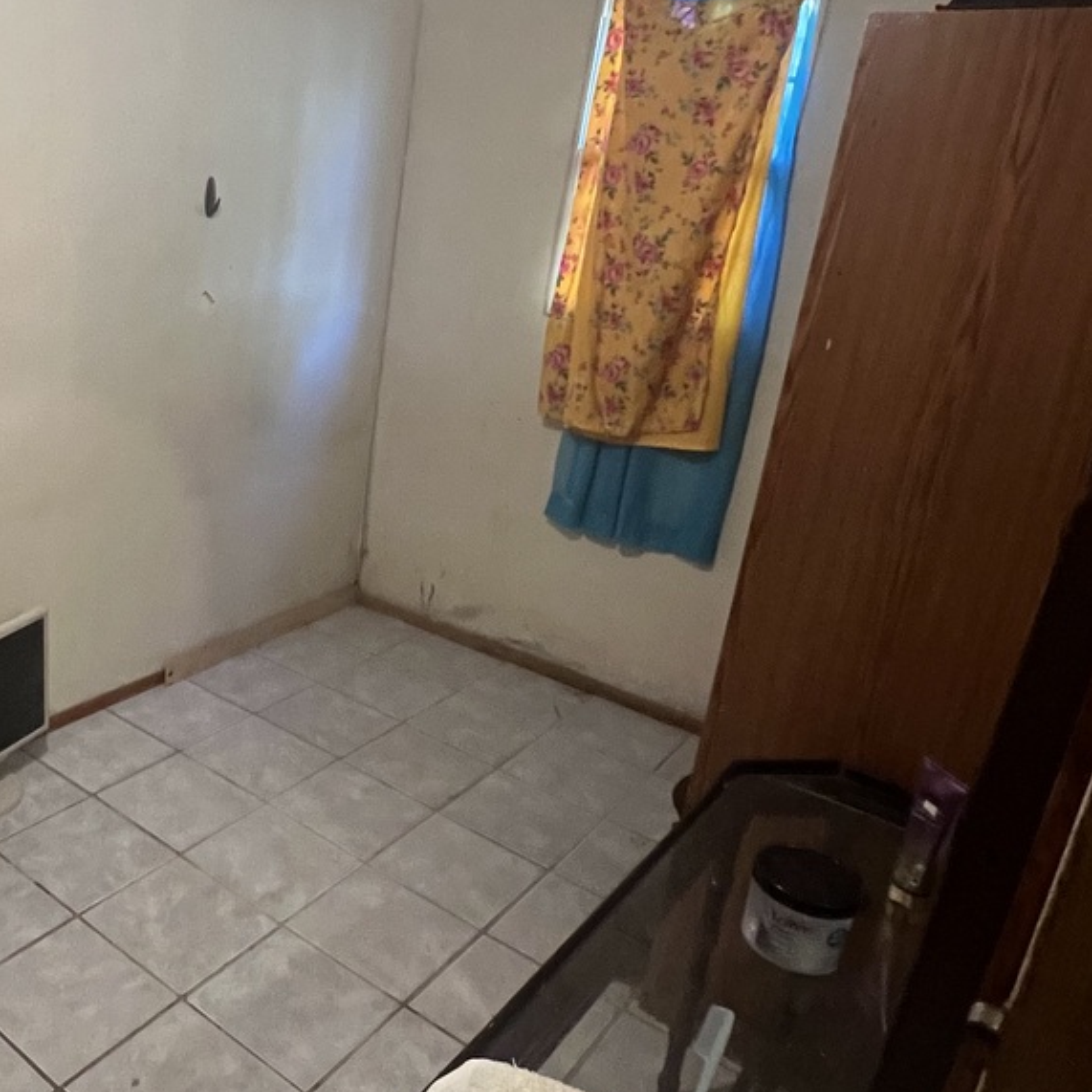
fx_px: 1035
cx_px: 203
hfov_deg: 51.8
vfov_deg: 55.6
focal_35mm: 29
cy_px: 505
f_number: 1.8
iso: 800
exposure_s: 1/60
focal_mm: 1.57
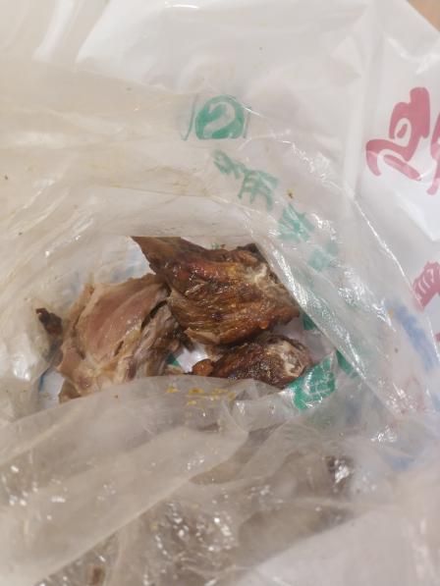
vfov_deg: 56.8
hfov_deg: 44.2
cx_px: 220
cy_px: 293
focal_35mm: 32
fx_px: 542
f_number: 2
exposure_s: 1/25
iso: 293
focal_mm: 4.5
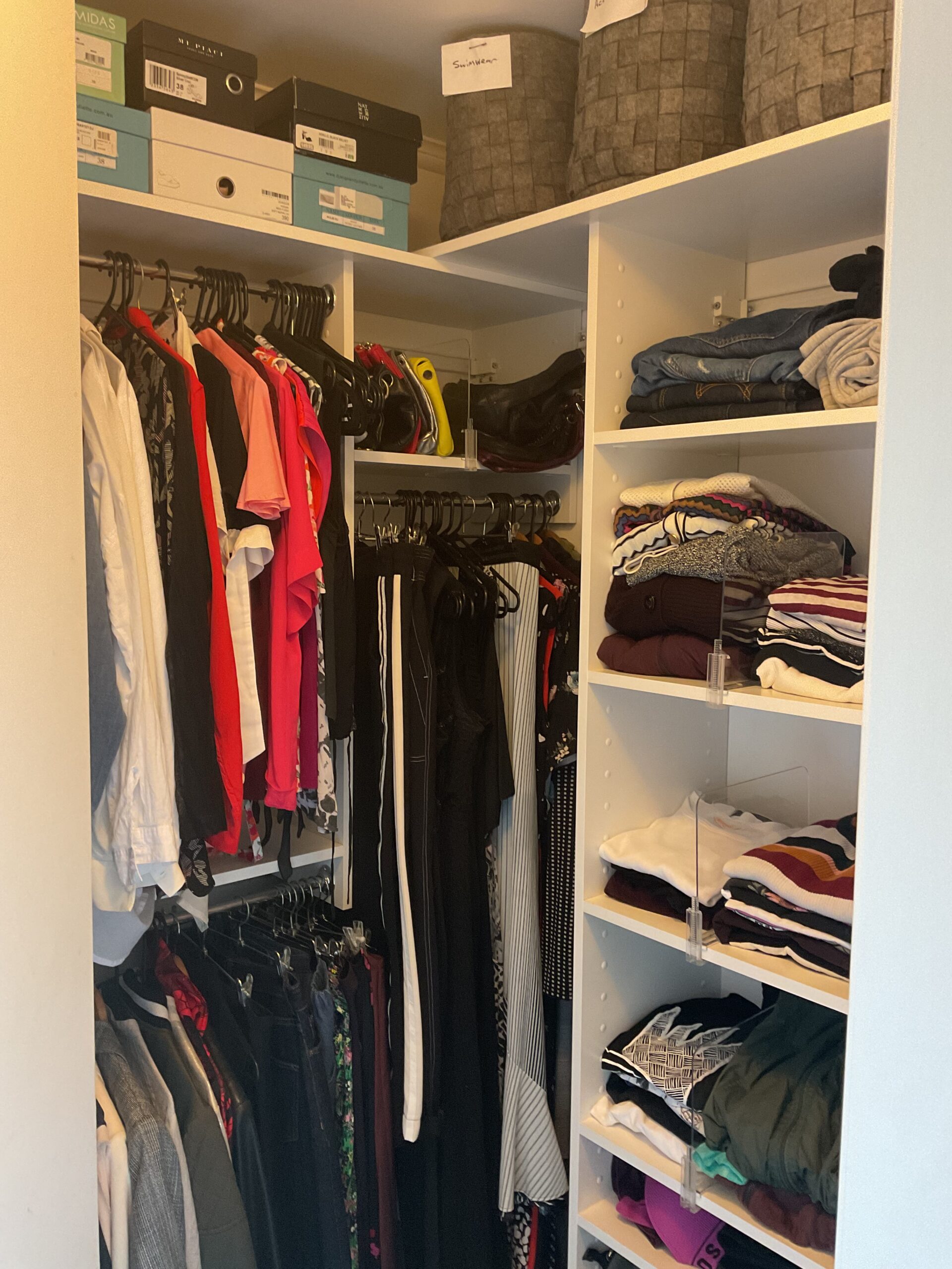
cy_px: 634
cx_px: 476
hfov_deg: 48.2
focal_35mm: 29
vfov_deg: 61.7
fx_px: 1063
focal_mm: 3
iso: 160
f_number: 1.8
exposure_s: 1/60
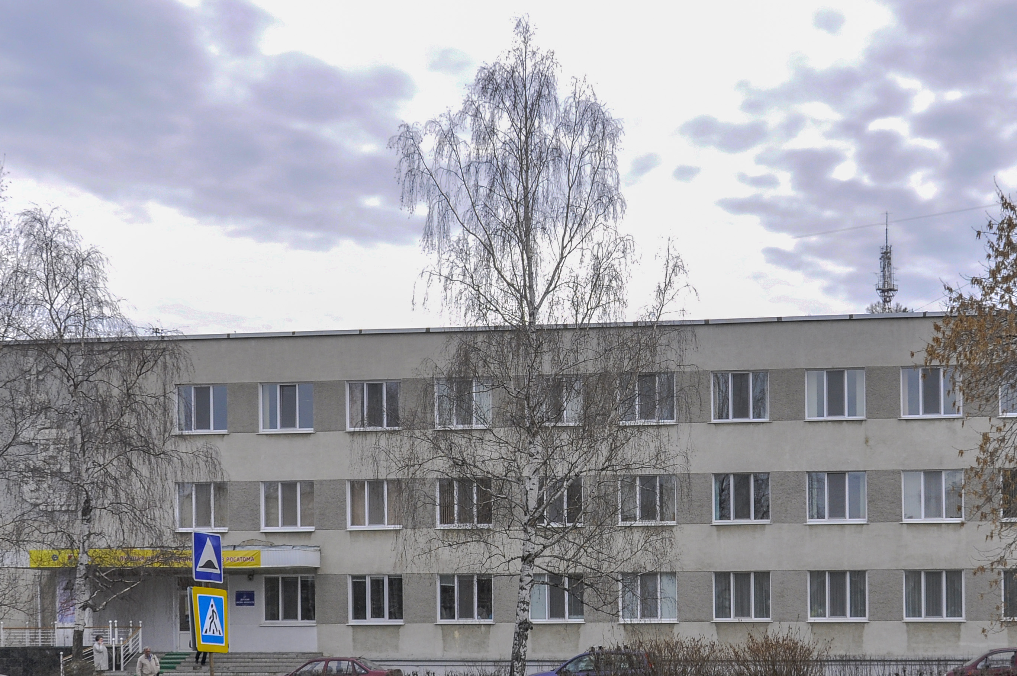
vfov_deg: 23.0
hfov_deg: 34.0
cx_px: 612
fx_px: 1659
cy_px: 405
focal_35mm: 59
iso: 320
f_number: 5.6
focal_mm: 25
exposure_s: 1/1000
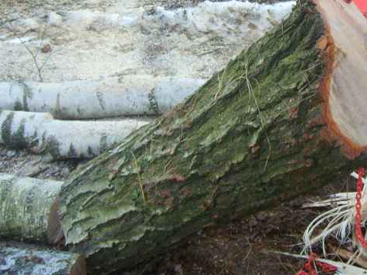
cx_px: 291
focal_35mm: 59
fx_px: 625
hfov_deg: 31.9
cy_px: 59
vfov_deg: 24.4
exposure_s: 1/45
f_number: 2.8
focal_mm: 5.8
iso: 50
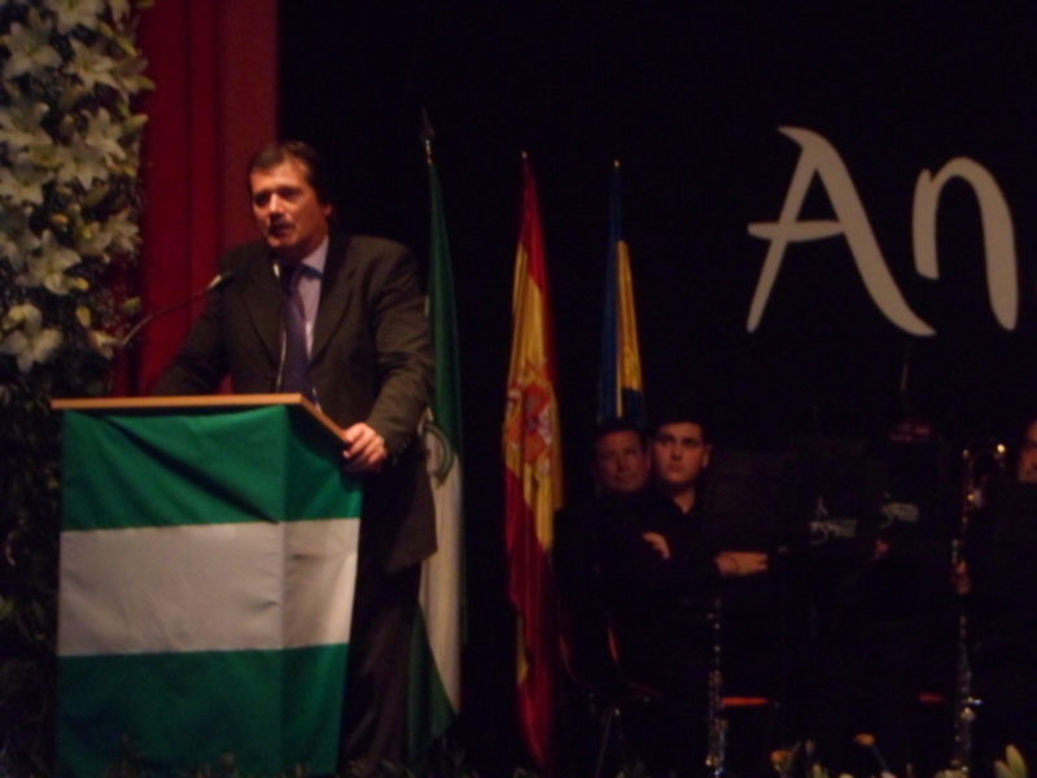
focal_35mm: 130
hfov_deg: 15.2
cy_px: 389
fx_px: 3894
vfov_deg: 11.4
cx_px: 518
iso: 640
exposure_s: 1/90
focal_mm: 24.5
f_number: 5.9
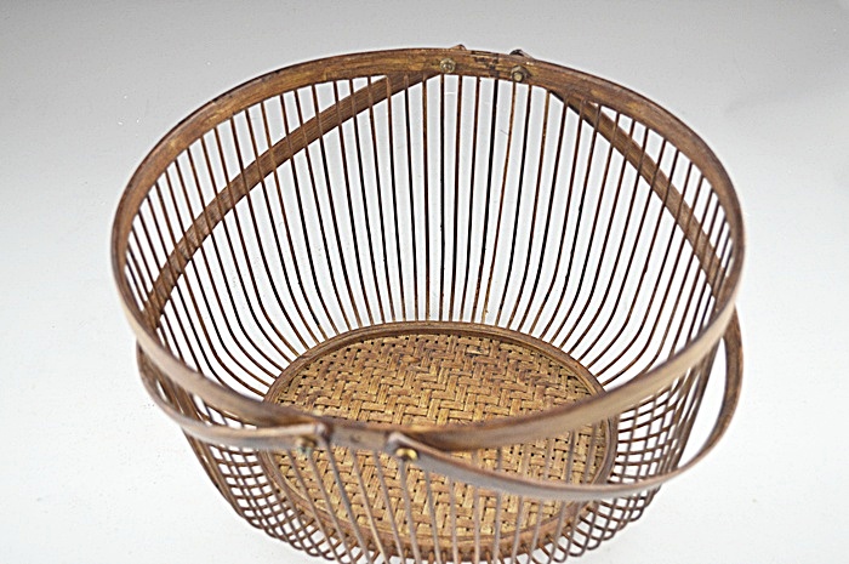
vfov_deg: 28.0
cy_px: 282
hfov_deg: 41.2
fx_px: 1131
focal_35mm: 48
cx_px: 424
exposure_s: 1/50
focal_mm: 32
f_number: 4.8
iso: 400
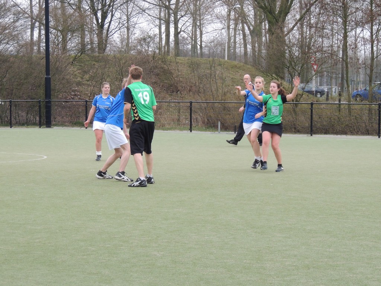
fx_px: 1321
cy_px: 143
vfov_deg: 12.3
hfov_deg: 16.4
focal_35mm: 120
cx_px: 190
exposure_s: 1/200
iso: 400
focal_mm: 21.4
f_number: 4.2
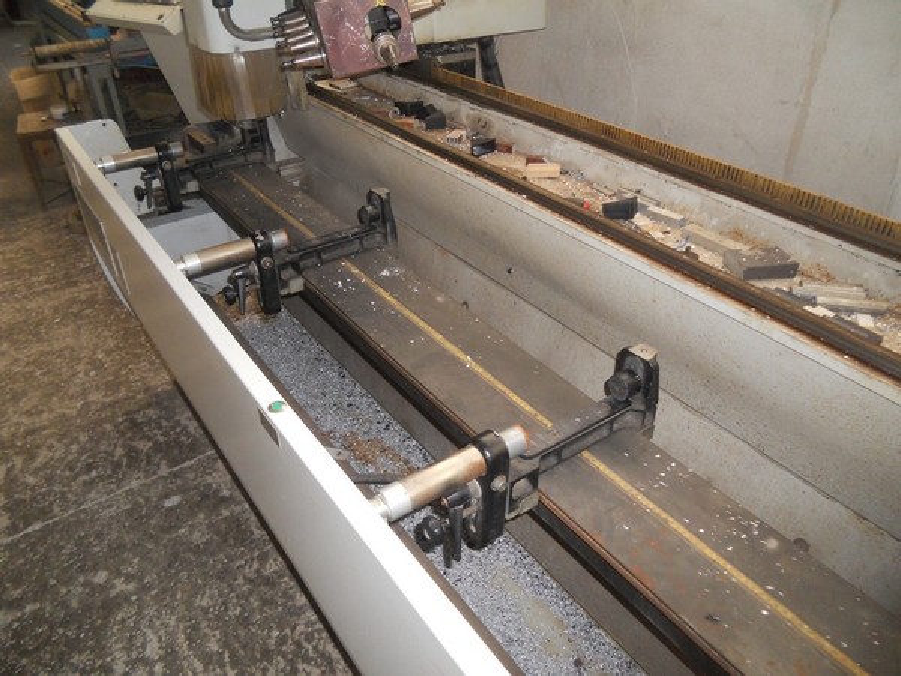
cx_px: 450
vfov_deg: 51.4
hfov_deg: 65.3
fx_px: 703
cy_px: 338
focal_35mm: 27
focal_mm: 4.9
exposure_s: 1/25
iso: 200
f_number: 3.2
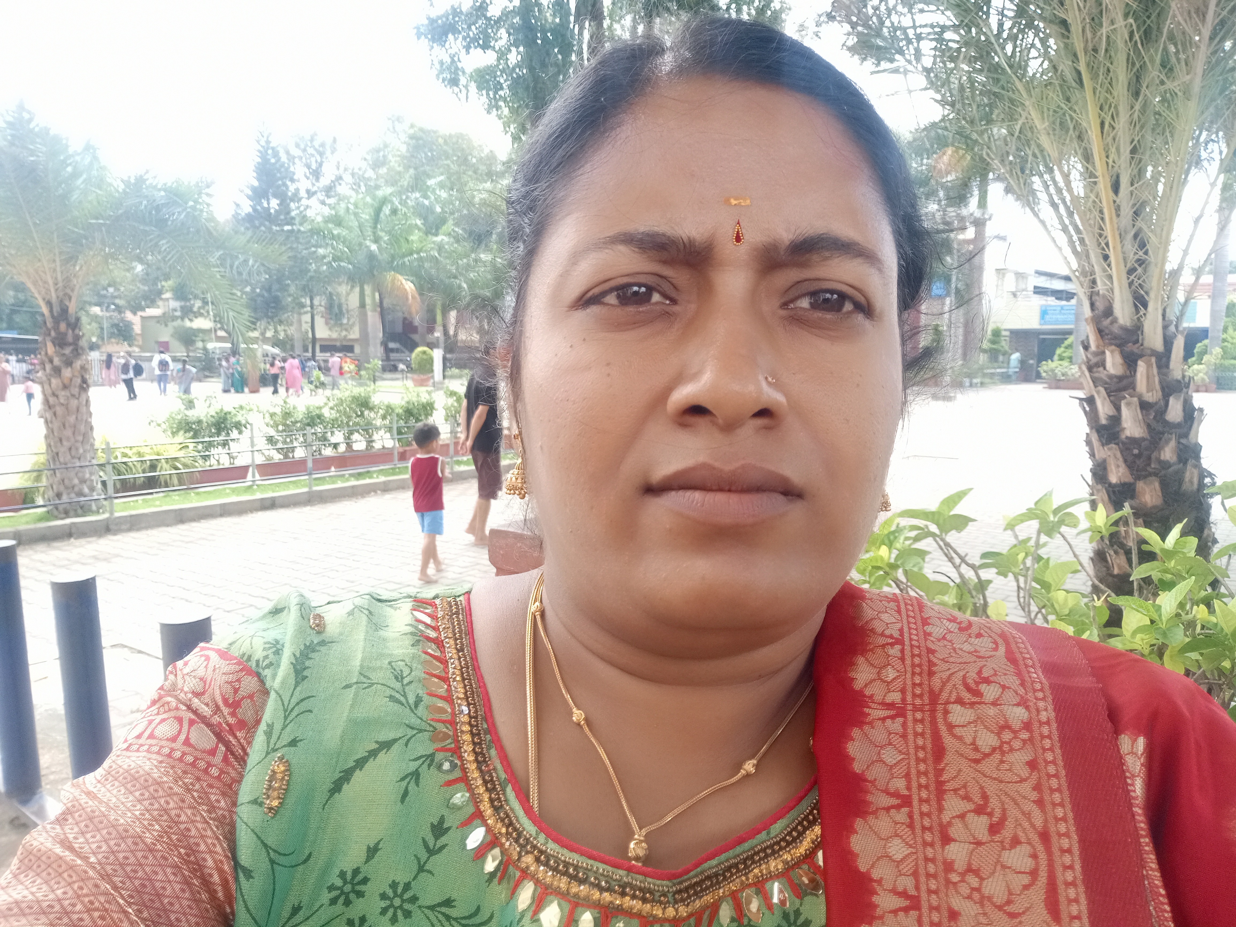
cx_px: 618
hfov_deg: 63.4
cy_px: 464
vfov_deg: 49.7
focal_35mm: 28
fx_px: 1000
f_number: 2
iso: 110
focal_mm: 3.41
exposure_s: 1/120
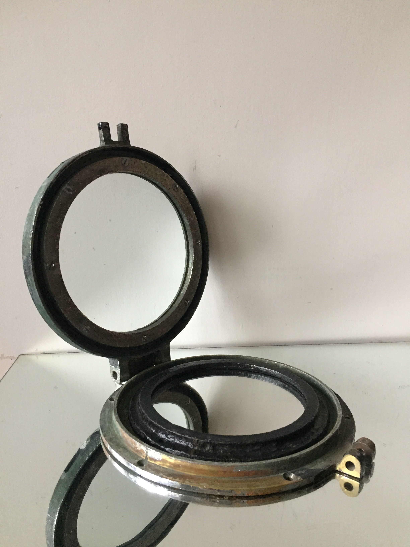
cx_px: 205
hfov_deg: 48.2
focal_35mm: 29
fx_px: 458
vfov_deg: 61.7
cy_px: 274
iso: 250
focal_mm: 4.15
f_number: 2.2
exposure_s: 1/33
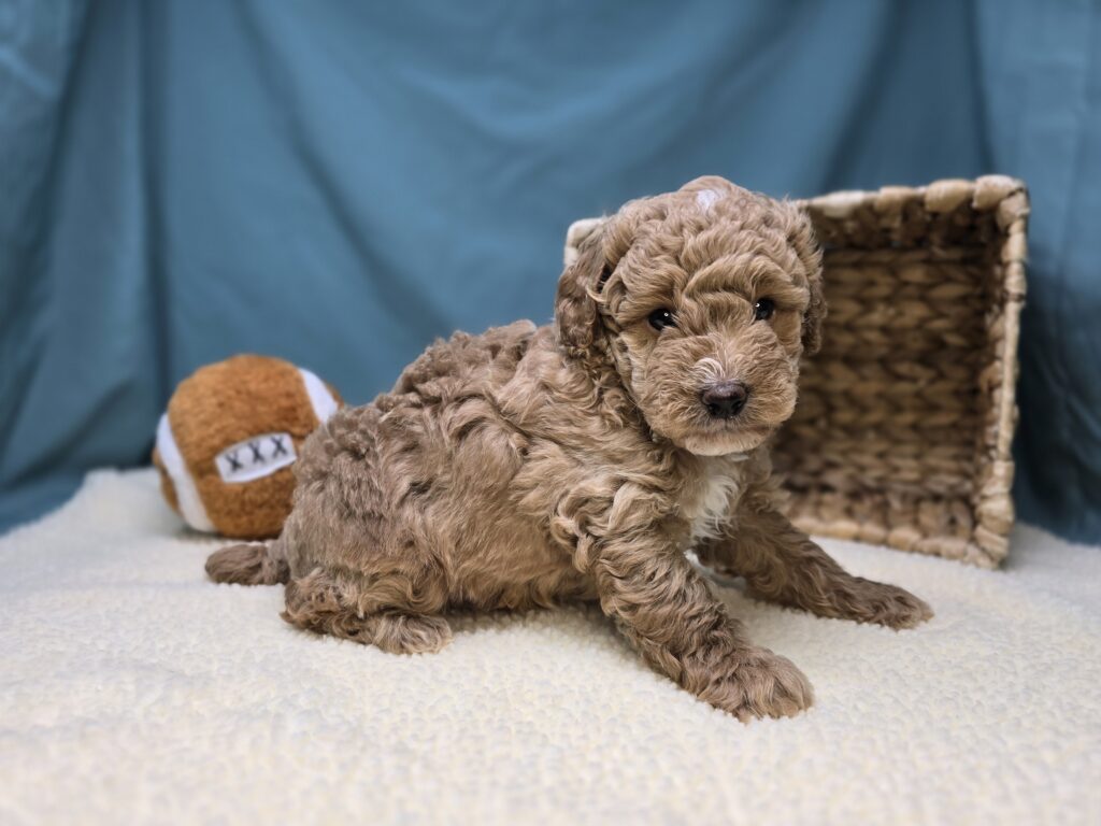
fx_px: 732
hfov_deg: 73.9
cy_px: 413
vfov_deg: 58.9
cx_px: 550
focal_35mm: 23
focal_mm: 6.3
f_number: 1.7
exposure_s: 1/120
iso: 50
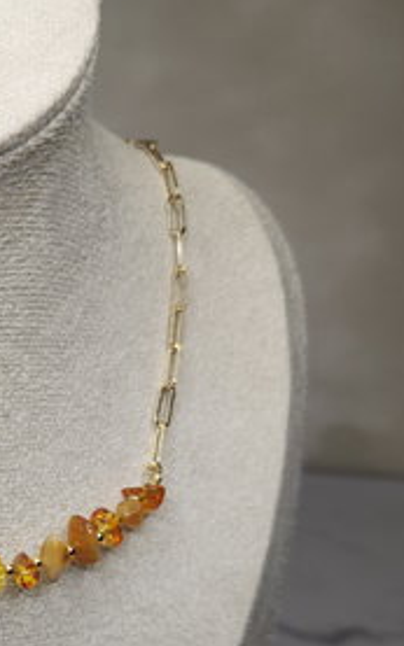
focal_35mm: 47
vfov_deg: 40.7
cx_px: -47
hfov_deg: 25.3
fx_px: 828
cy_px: 528
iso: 50
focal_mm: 5.4
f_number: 1.8
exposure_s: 1/20
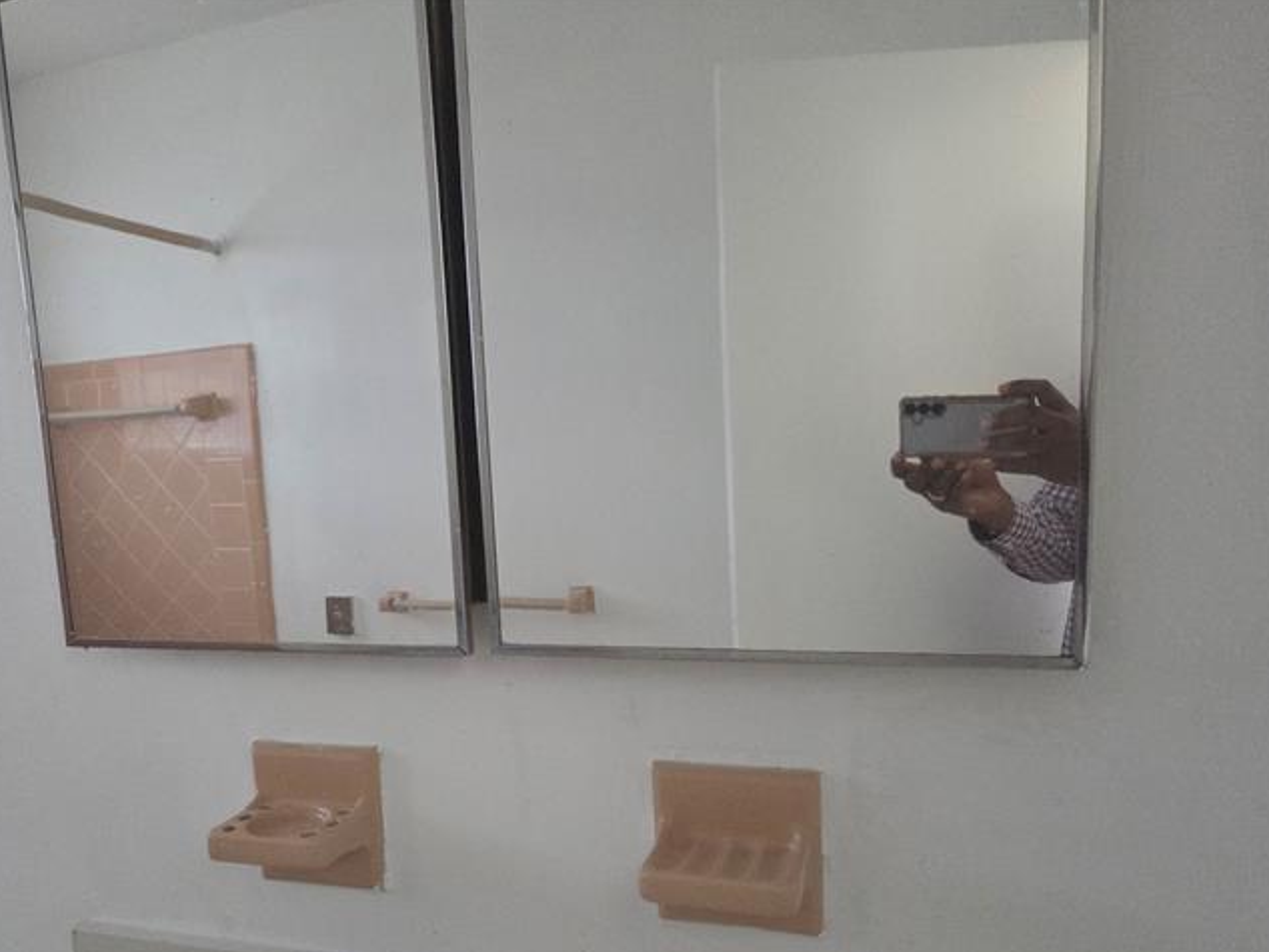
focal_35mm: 29
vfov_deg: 47.9
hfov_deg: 61.3
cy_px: 590
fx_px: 1064
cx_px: 530
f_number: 1.8
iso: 2000
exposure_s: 1/120
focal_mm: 5.4
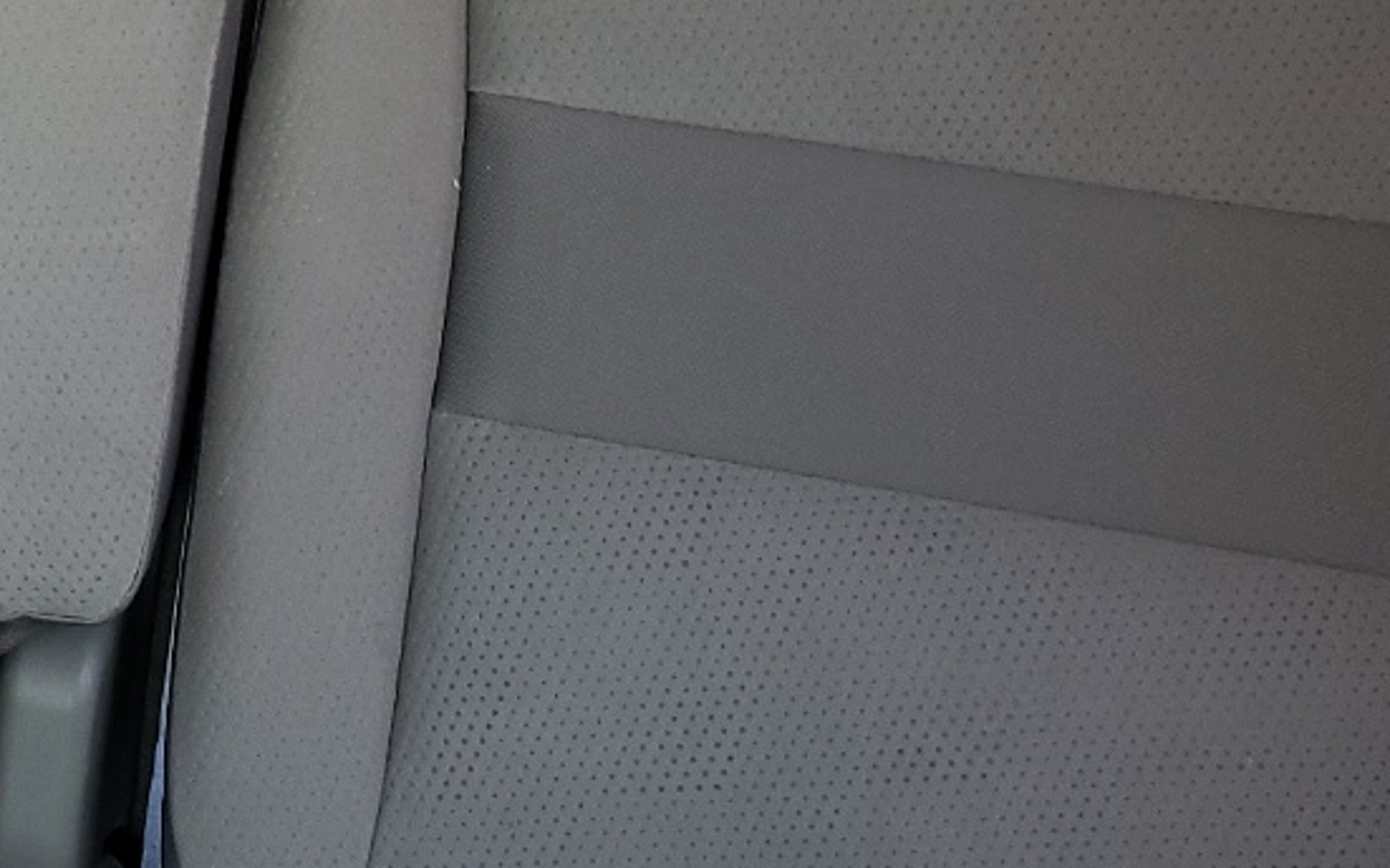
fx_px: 3030
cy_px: 156
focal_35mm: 80
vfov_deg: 16.2
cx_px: -184
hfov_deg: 24.0
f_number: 1.5
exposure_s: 1/120
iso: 59
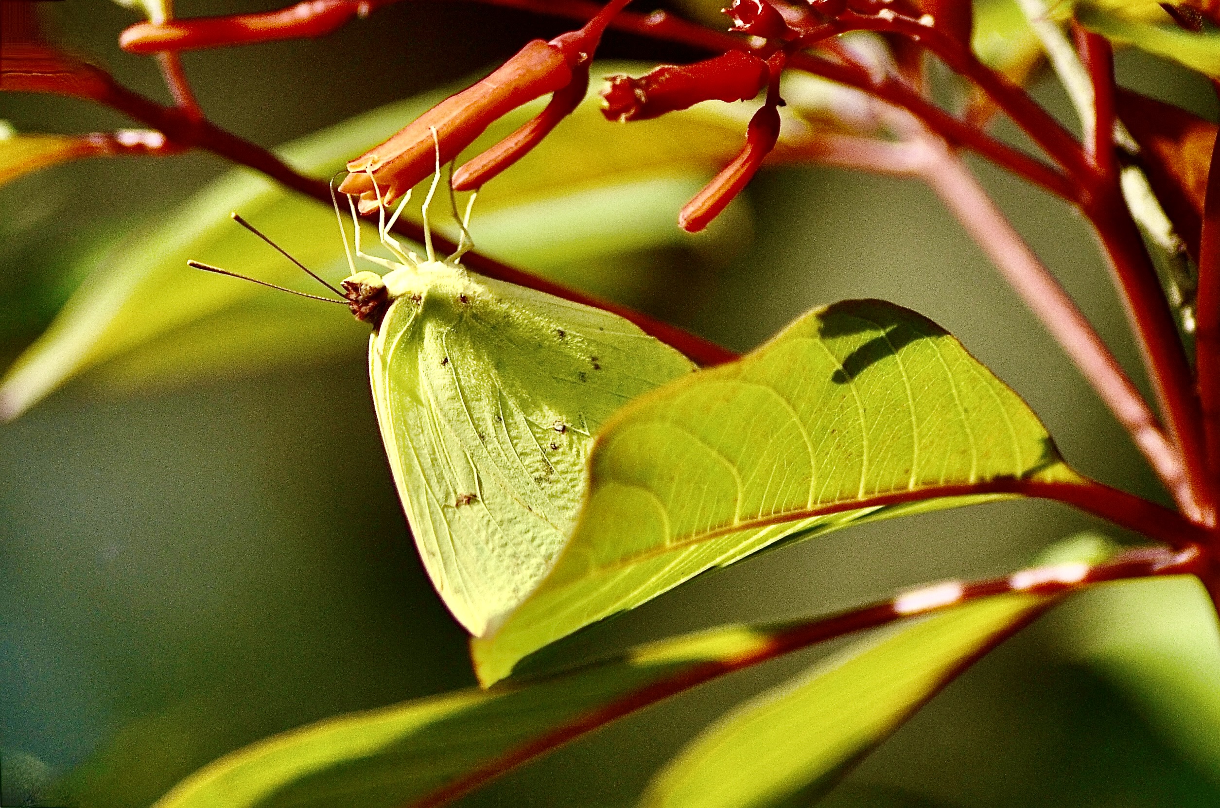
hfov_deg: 8.3
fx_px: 8369
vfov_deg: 5.5
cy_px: 404
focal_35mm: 248
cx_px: 610
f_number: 4.5
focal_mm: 165
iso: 560
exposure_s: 1/3000
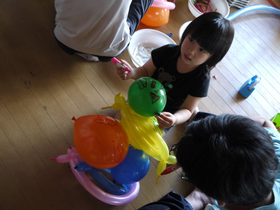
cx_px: 140
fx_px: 324
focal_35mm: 40
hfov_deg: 46.8
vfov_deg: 36.0
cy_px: 105
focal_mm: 20
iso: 400
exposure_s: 1/50
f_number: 4.2
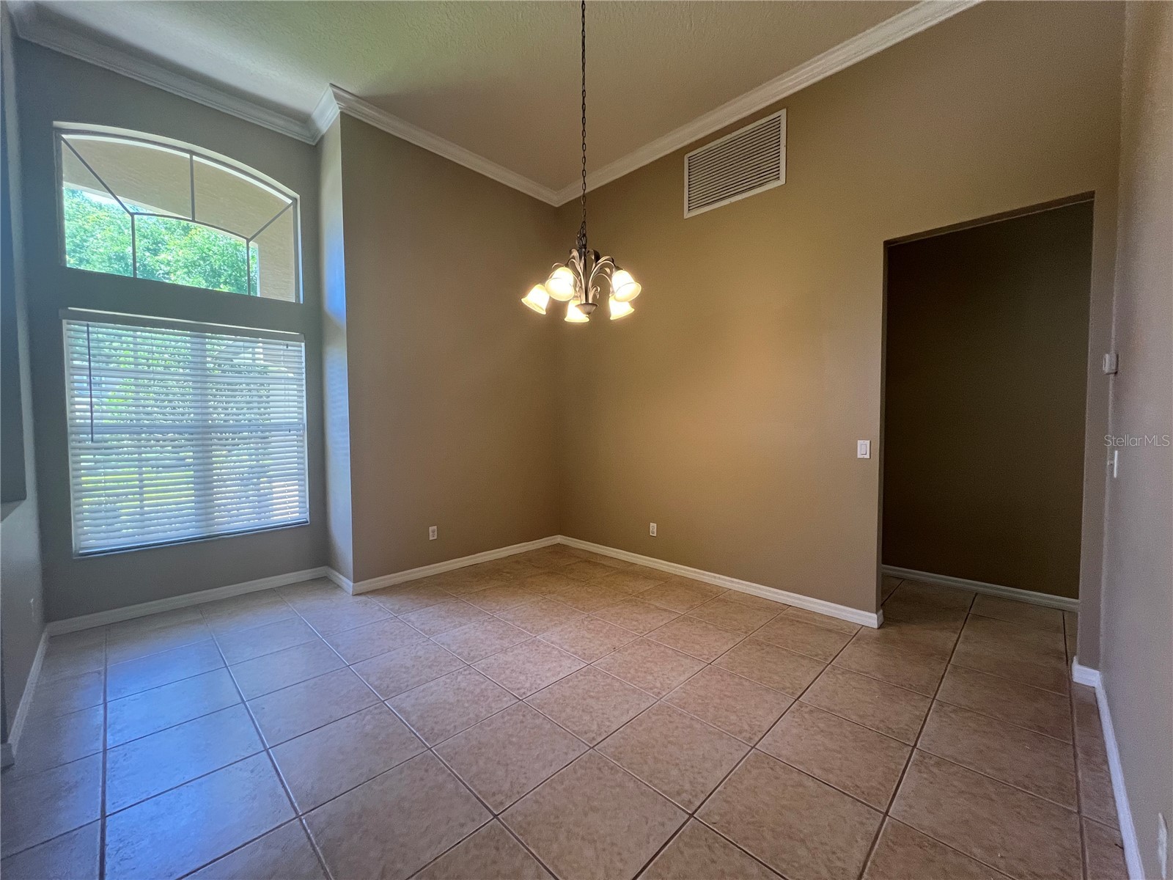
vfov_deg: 89.9
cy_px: 440
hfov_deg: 106.2
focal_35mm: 13
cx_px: 586
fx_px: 441
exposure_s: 1/120
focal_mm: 1.57
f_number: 1.8
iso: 250
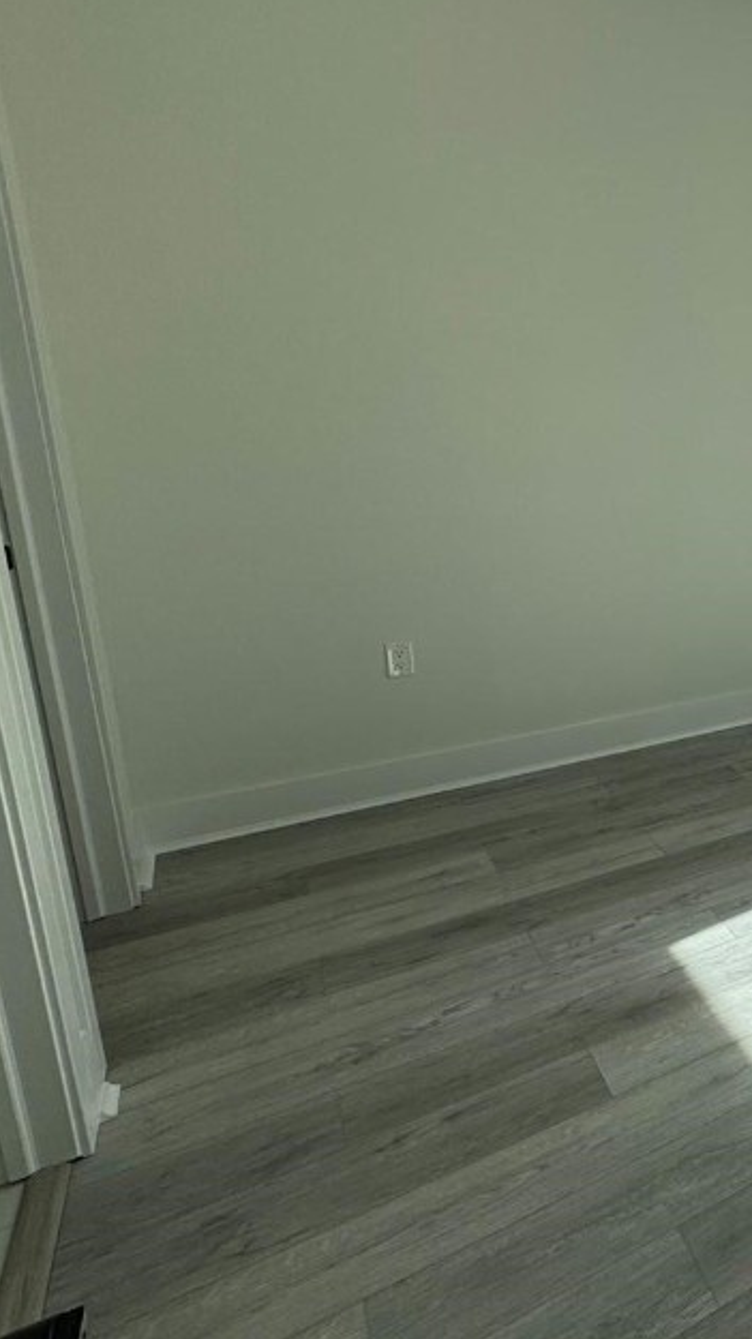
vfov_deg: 73.8
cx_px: 1061
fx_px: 887
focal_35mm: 25
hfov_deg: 30.9
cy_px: 587
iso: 40
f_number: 2.2
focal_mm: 2.22
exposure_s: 1/591
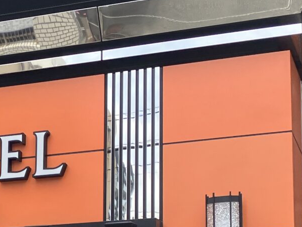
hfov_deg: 16.2
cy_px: 278
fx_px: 1039
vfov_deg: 12.2
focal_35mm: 119
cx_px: 1
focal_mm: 3.99
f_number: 1.8
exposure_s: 1/540
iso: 32
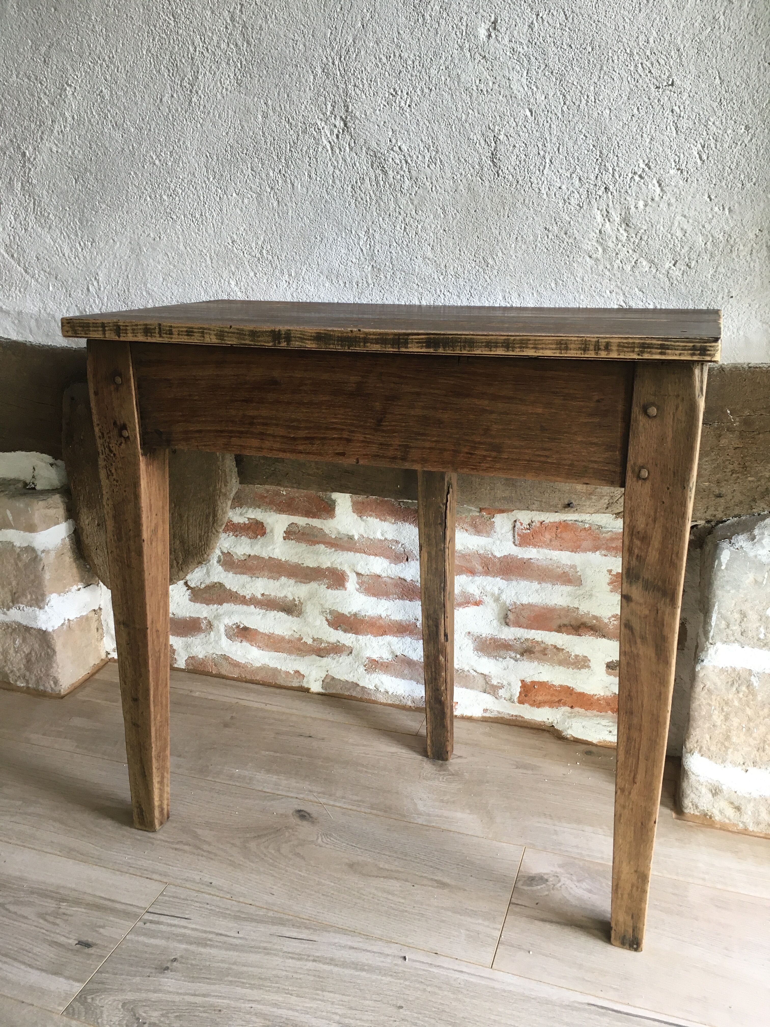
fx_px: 860
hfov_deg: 48.2
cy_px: 514
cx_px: 385
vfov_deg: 61.7
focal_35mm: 29
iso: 40
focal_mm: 4.15
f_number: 2.2
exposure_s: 1/33
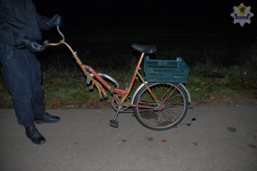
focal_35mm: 27
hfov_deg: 67.4
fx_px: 193
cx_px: 128
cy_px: 86
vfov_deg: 48.0
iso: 200
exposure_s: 1/60
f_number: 3.5
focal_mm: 18
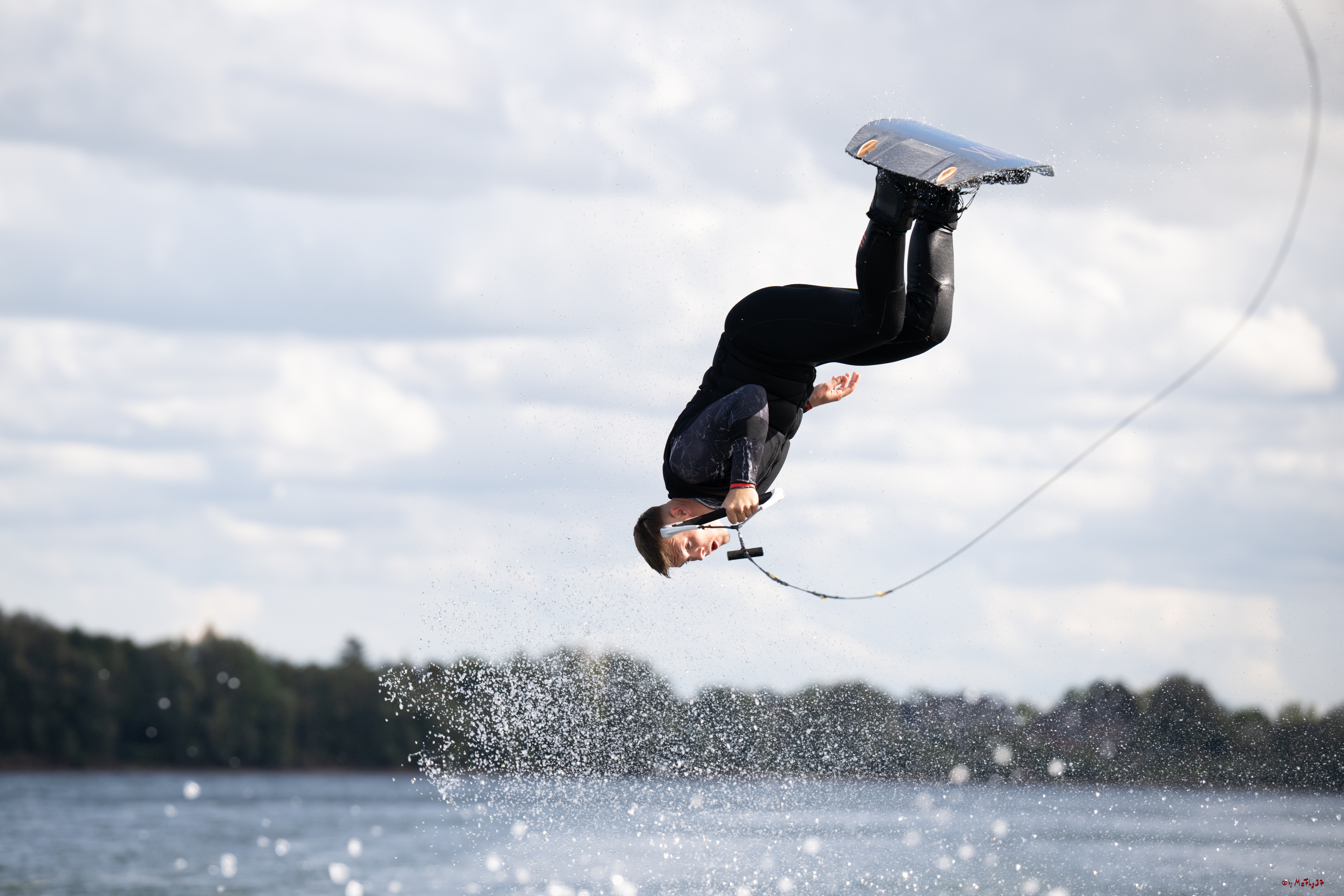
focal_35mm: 200
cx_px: 672
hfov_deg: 10.3
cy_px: 448
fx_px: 7466
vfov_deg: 6.9
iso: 320
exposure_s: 1/2000
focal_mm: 200
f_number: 4.5
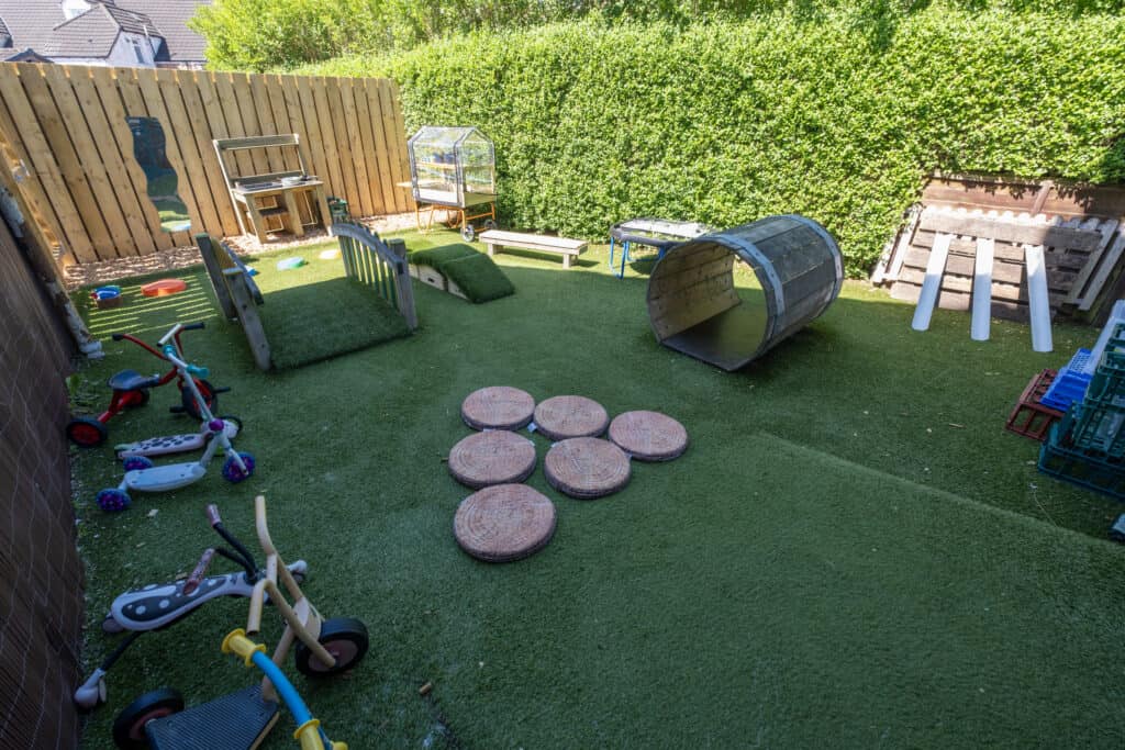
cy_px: 375
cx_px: 562
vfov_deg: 77.3
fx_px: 469
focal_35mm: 15
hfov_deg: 100.4
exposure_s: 1/50
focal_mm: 10
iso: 125
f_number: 5.6
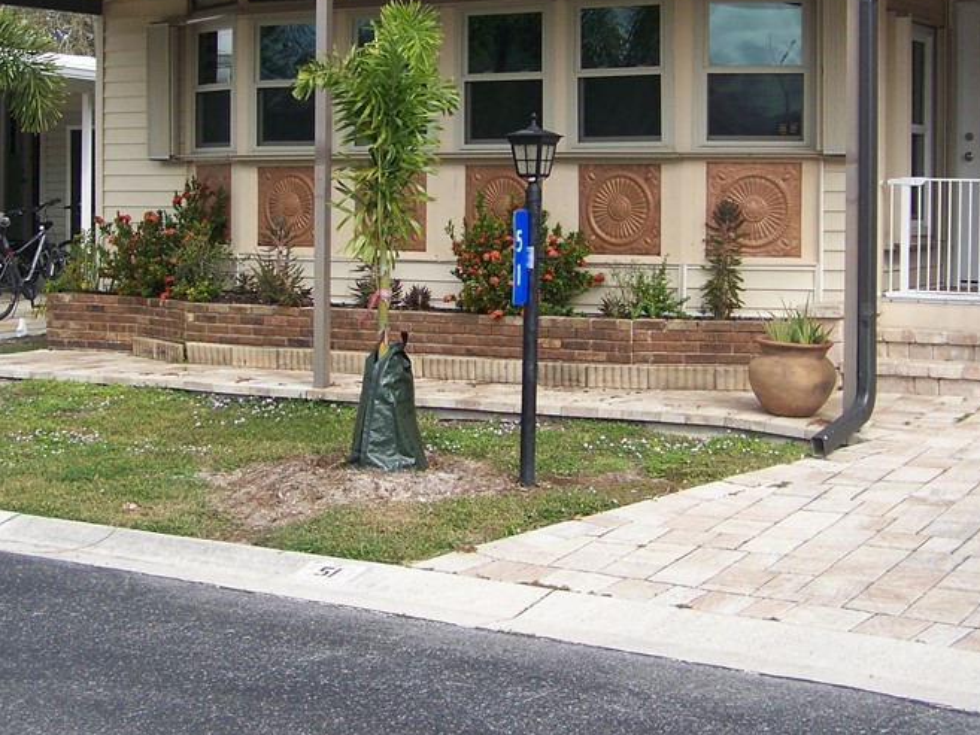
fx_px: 1897
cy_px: 216
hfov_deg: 29.0
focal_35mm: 67
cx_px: 452
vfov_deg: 21.8
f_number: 2.8
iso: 64
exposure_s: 1/640
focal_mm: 6.75
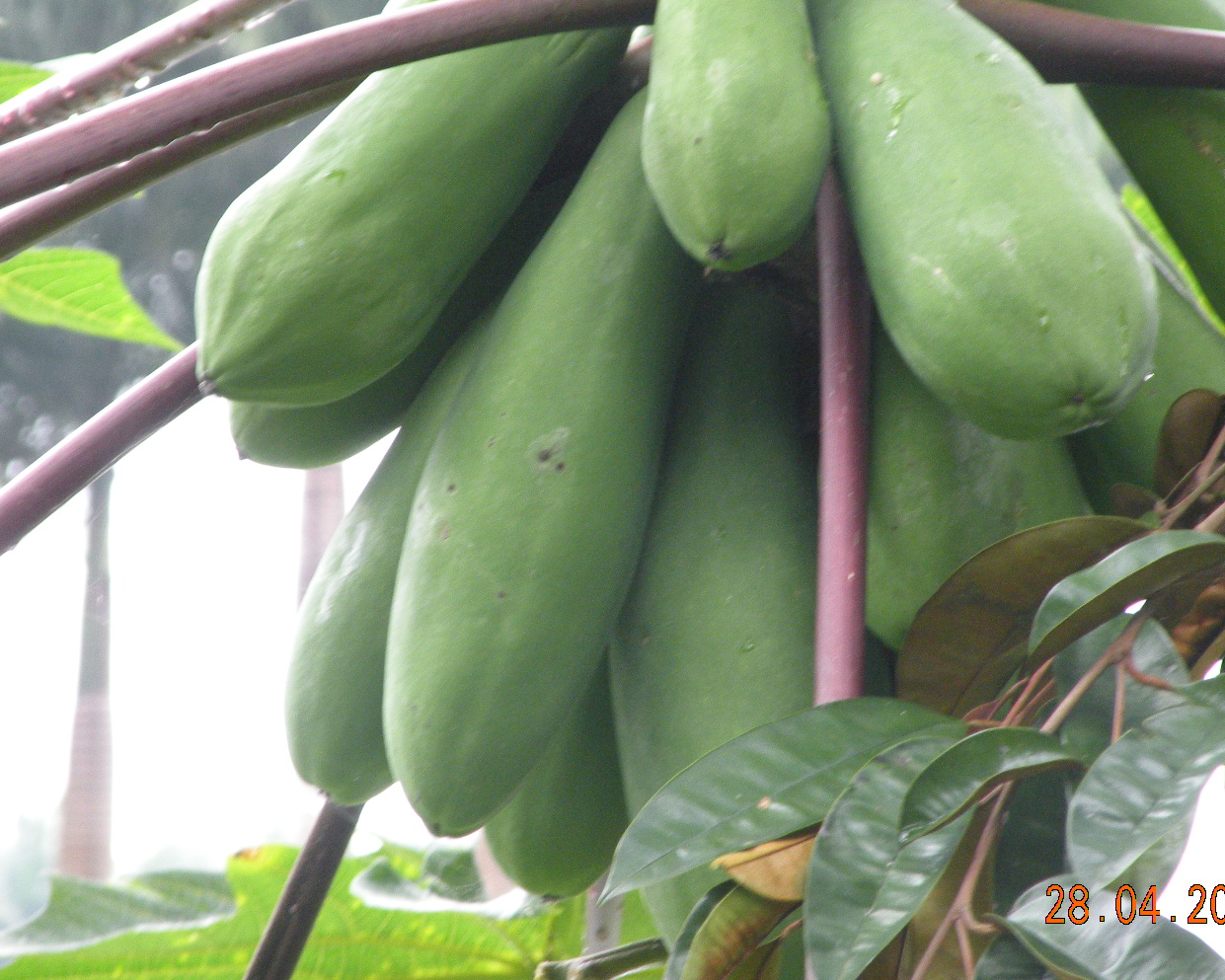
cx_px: 741
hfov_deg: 9.0
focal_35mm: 214
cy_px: 436
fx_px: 7759
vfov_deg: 7.2
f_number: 4.5
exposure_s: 1/60
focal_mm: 30.1
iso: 250
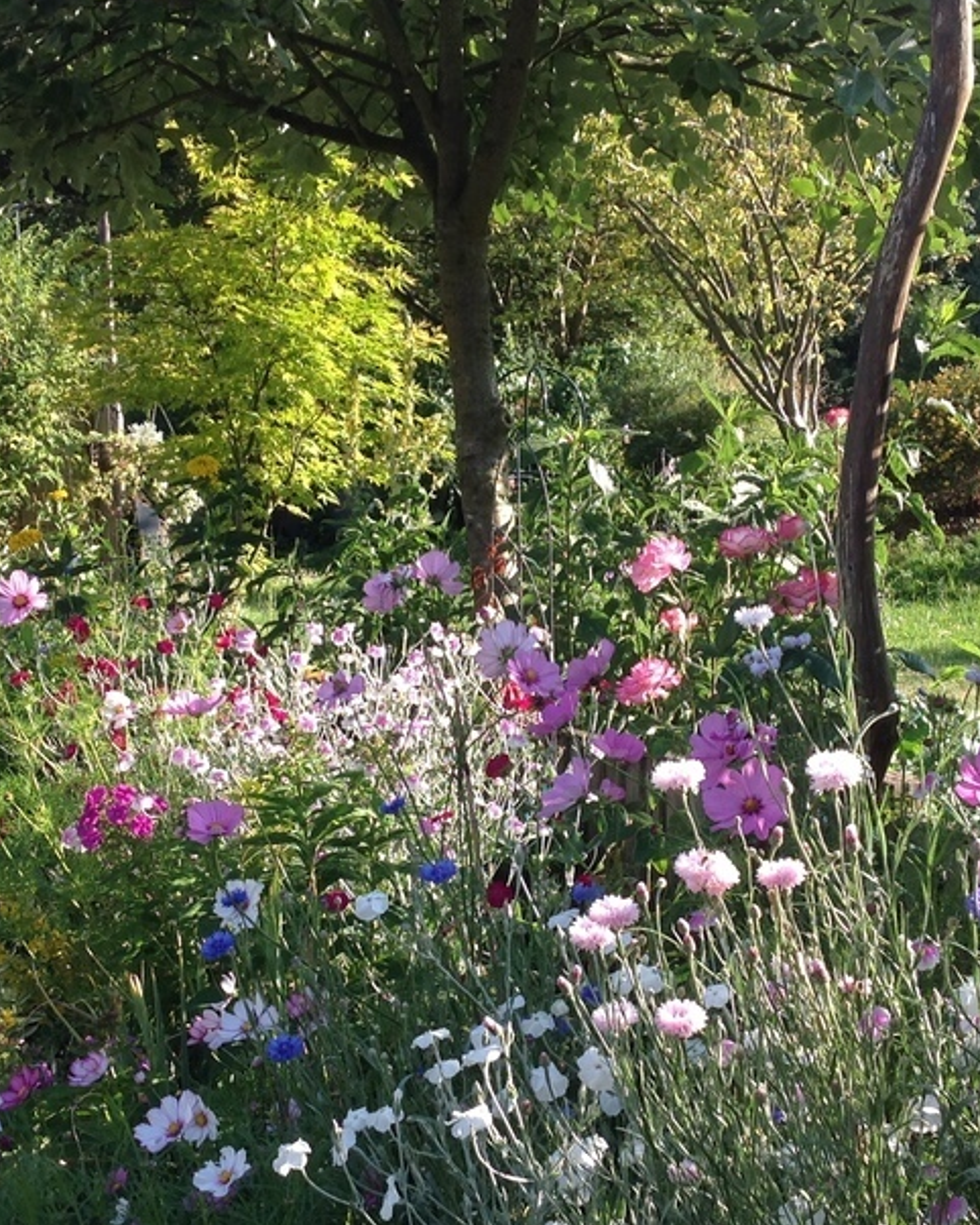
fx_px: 2102
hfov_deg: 26.2
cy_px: 648
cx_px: 512
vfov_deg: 32.5
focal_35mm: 58
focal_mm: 4.28
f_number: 2.4
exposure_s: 1/392
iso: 50
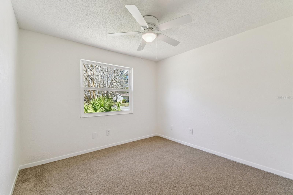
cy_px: 98
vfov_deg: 77.3
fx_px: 122
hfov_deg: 100.4
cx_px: 146
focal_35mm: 15
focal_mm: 10
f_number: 8
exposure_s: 1/13
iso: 200
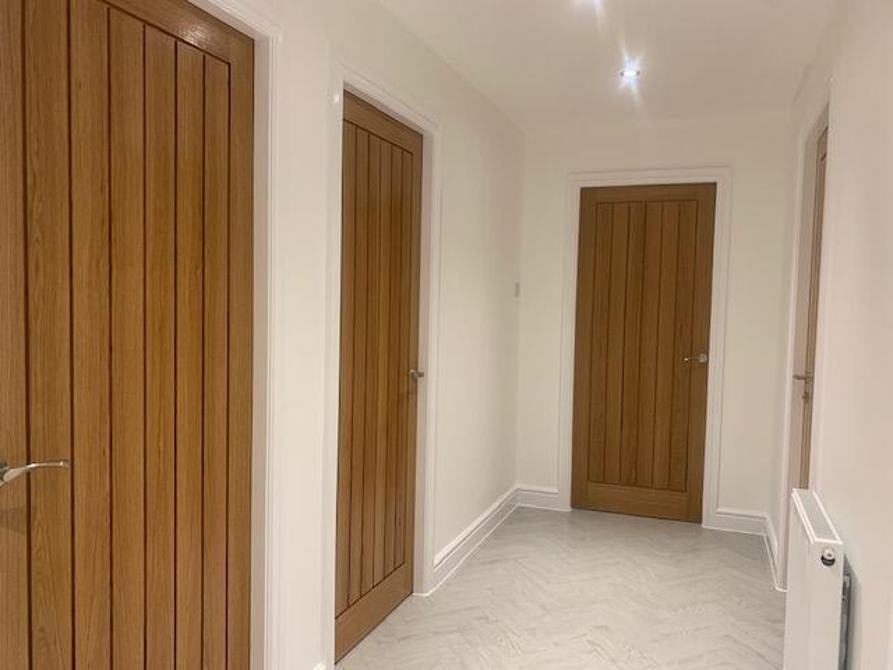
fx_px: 671
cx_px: 446
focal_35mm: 26
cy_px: 335
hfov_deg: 67.3
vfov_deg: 53.1
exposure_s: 1/50
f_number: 1.8
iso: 125
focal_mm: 4.25
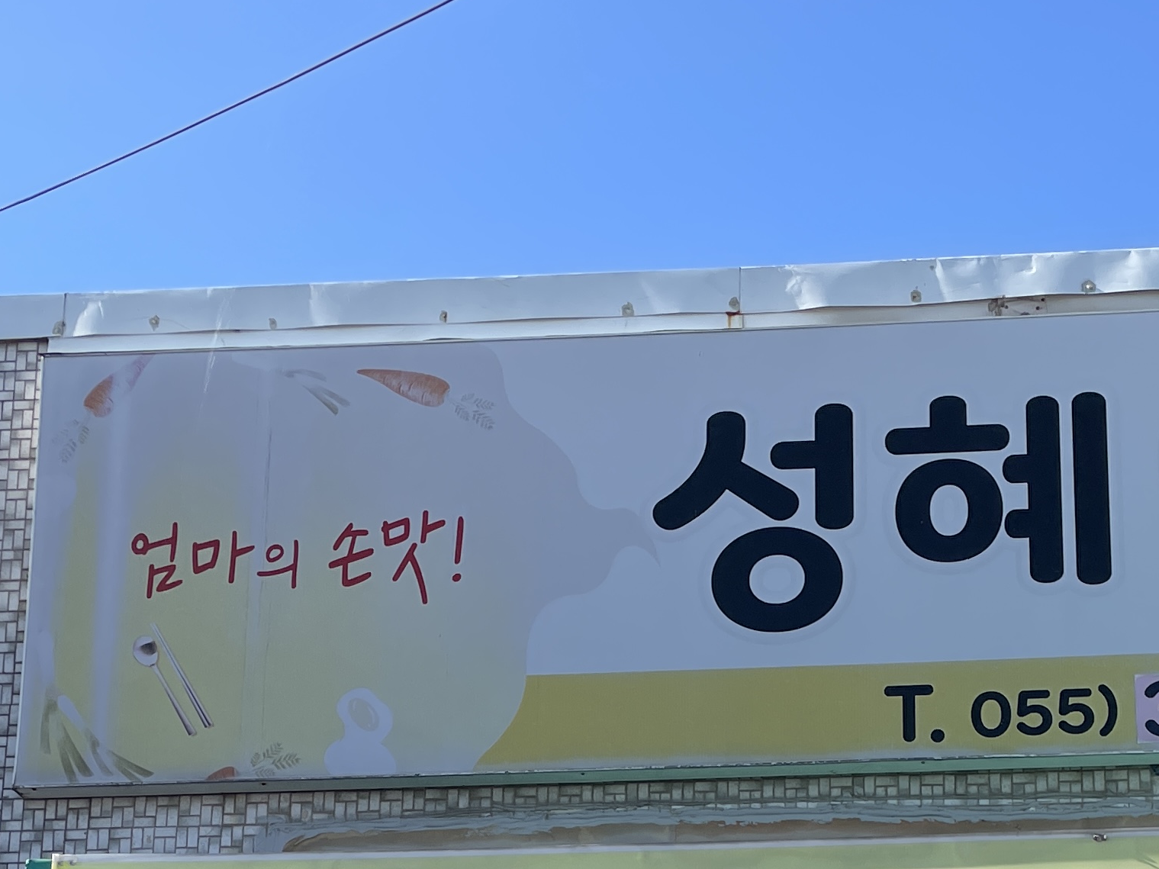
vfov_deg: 20.1
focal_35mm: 69
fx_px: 2310
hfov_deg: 27.9
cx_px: 815
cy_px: 1022
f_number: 1.6
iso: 32
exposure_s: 1/1511
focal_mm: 4.2
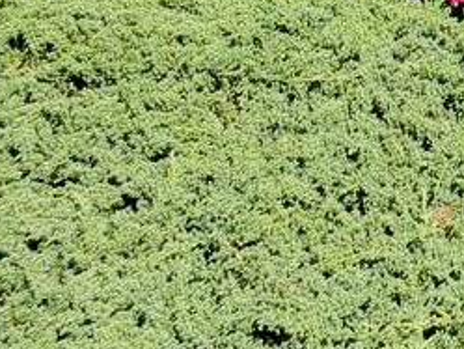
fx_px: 1435
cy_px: -205
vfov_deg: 13.0
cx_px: 783
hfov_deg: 16.1
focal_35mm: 107
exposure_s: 1/1093
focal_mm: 4.3
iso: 50
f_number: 2.4
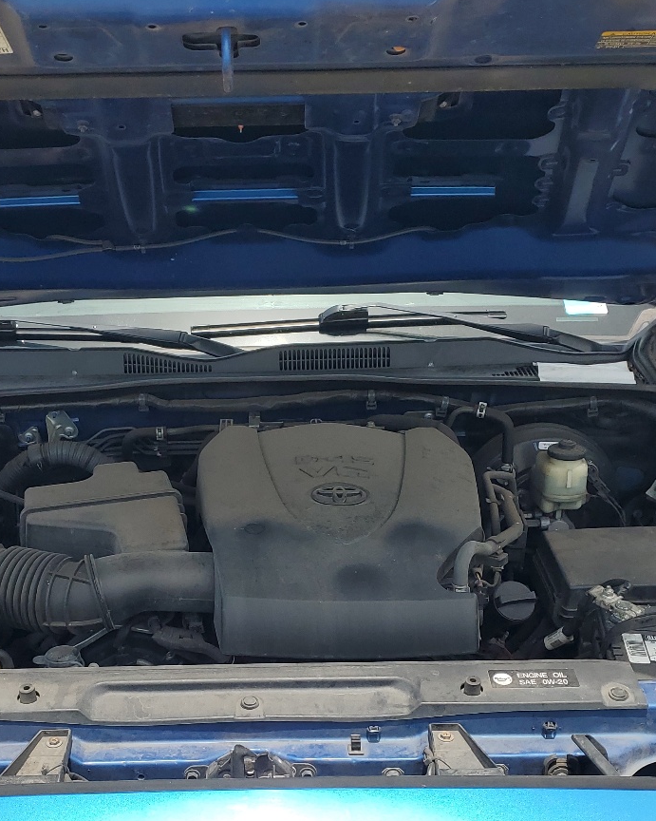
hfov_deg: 32.0
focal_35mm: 47
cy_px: 529
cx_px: 276
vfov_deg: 39.2
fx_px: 1141
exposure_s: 1/2000
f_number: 1.5
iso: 50
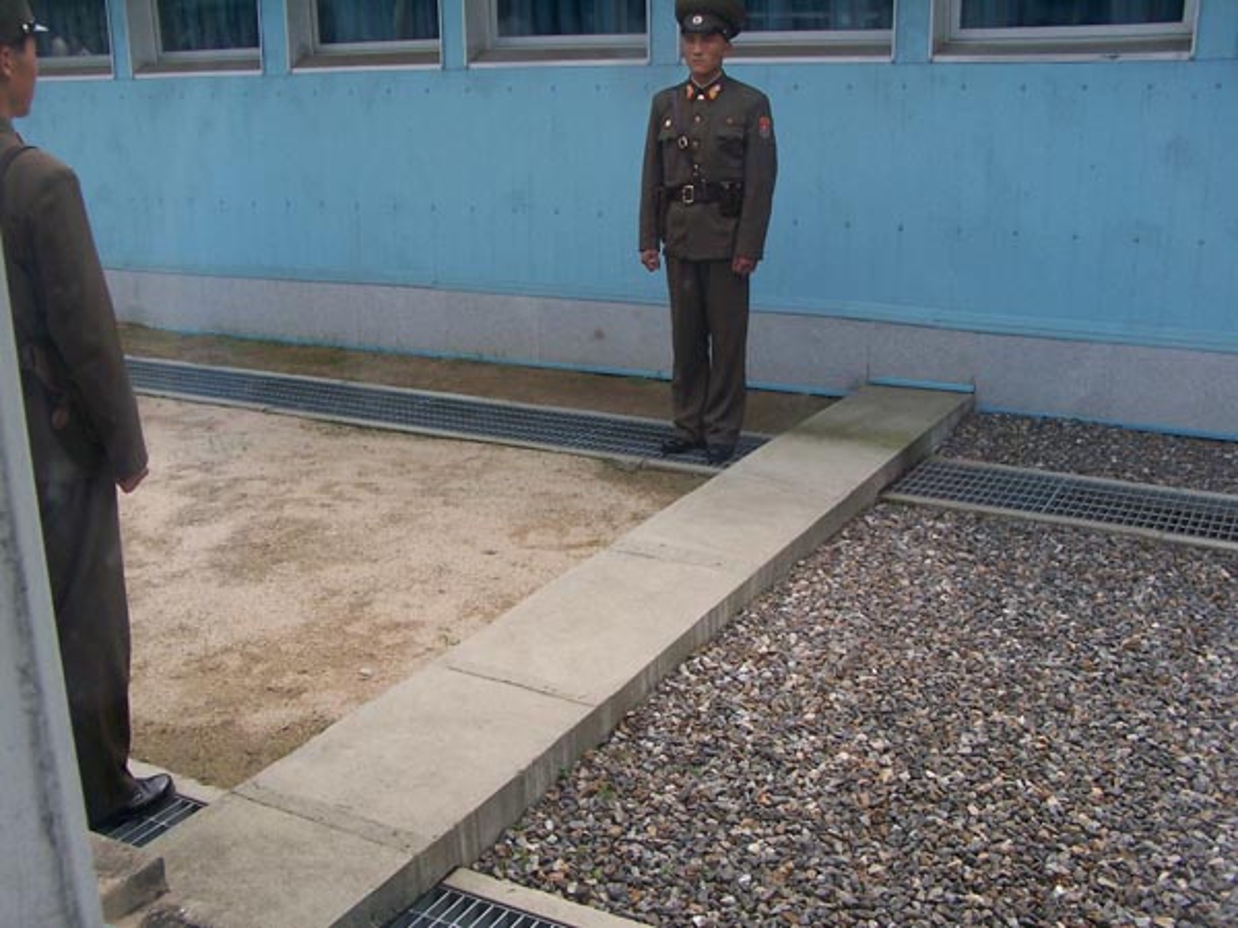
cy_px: 464
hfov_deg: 46.8
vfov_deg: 36.0
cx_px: 619
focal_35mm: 40
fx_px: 1431
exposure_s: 1/500
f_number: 4
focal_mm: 6.7
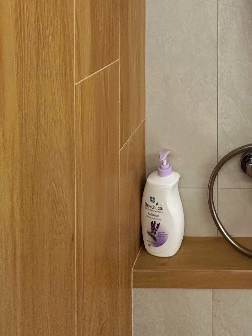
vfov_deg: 42.6
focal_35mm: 37
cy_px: -6
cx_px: 245
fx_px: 359
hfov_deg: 35.4
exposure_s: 1/50
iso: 250
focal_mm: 2.22
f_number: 2.2
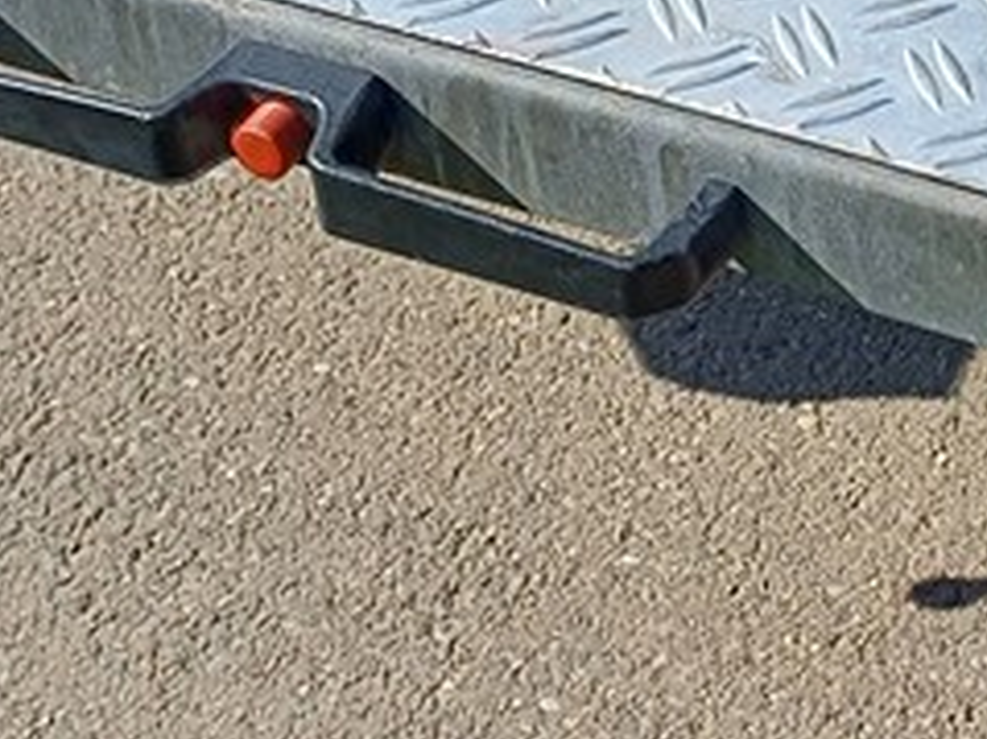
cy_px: -578
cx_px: 1045
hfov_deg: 17.8
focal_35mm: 107
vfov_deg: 12.6
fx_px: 3049
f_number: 1.8
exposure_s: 1/772
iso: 50
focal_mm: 4.65
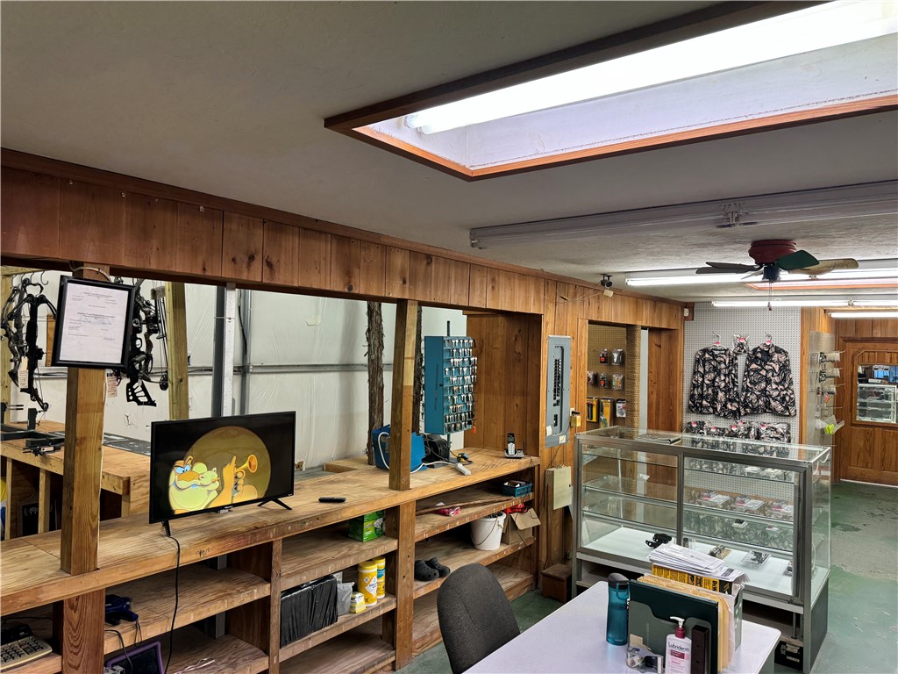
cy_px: 337
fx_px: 623
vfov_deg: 56.8
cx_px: 449
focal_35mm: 24
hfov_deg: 71.6
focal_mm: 6.86
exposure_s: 1/120
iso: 200
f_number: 1.78
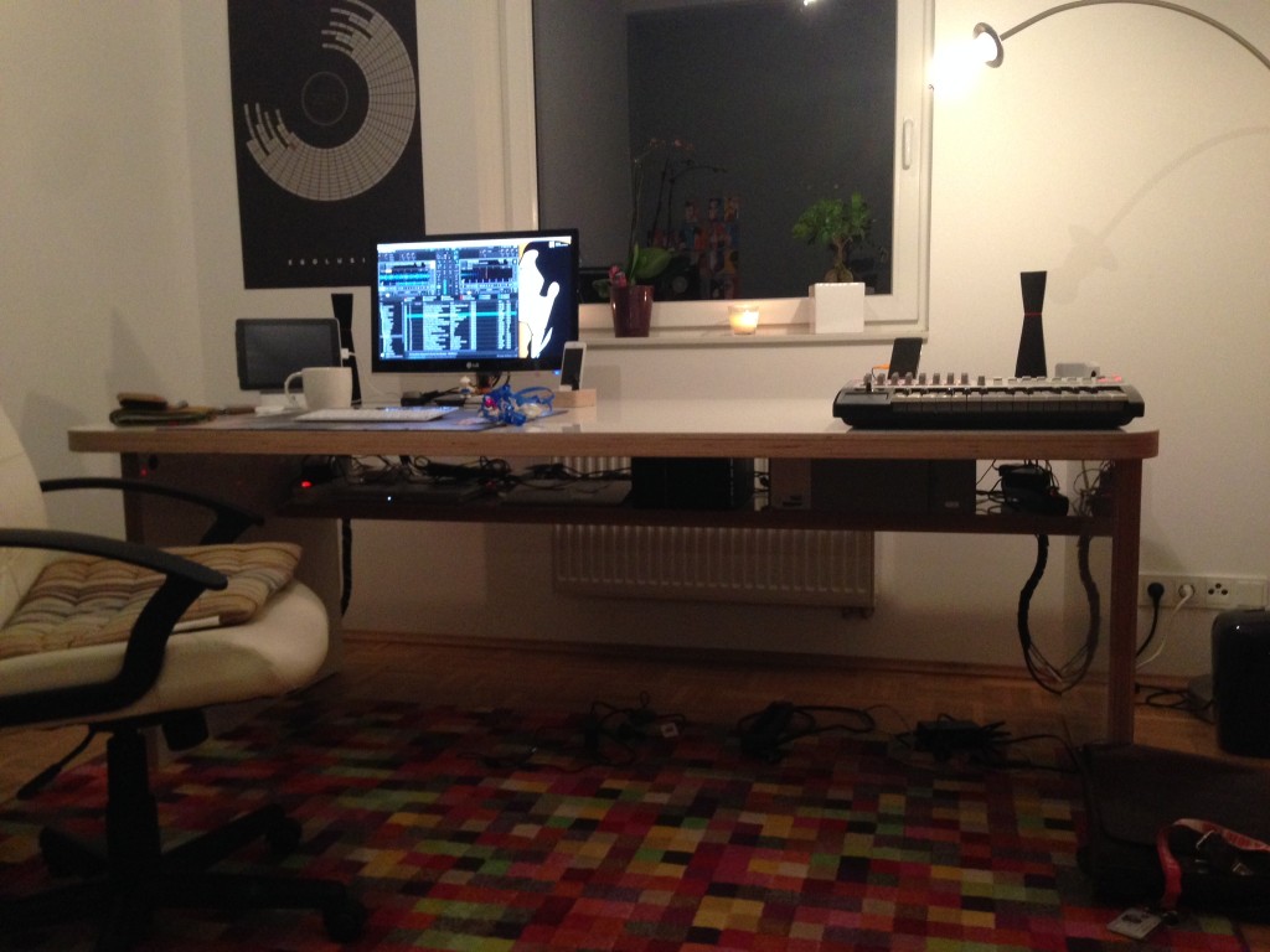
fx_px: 1211
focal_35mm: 33
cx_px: 635
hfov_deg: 55.4
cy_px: 476
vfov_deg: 42.9
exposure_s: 1/20
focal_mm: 4.12
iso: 320
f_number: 2.4
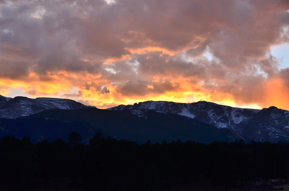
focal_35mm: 105
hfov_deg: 19.5
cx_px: 144
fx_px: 841
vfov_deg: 13.0
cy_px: 96
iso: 200
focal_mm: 70
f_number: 7.1
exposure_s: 1/200
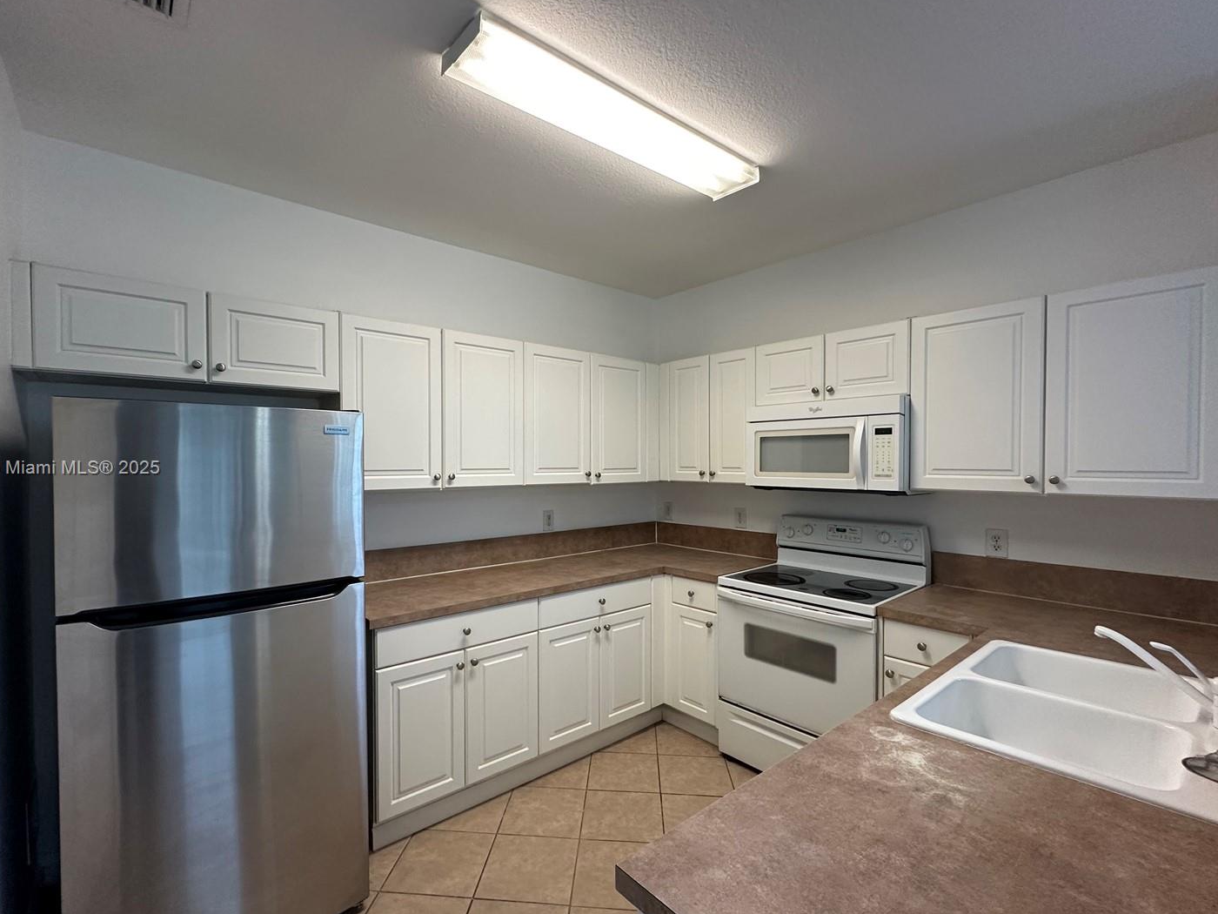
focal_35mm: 16
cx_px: 578
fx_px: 563
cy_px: 469
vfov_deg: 78.1
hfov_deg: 94.4
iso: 250
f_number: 2.2
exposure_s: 1/120
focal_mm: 2.22
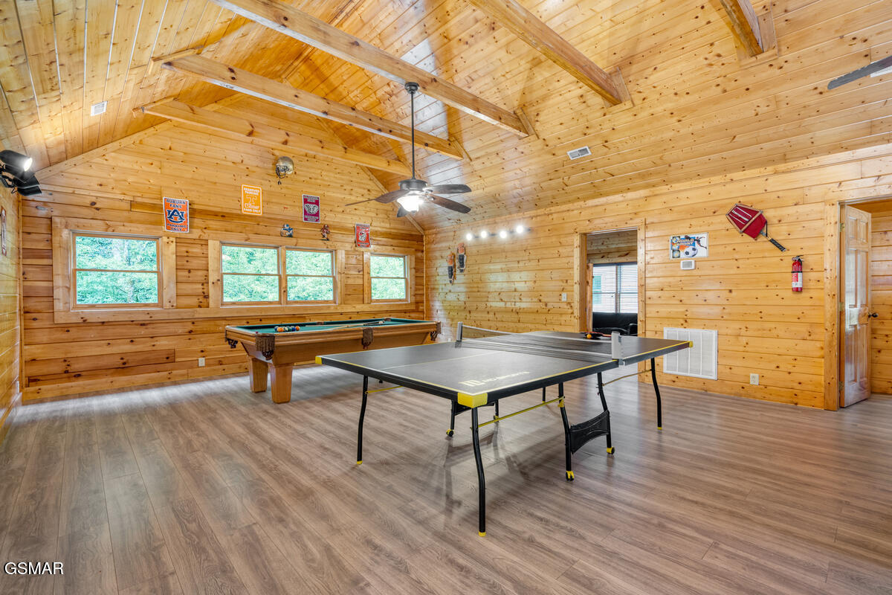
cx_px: 446
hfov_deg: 96.7
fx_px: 396
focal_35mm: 16
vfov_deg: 73.7
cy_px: 298
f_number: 8
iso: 200
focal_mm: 16
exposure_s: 1/5
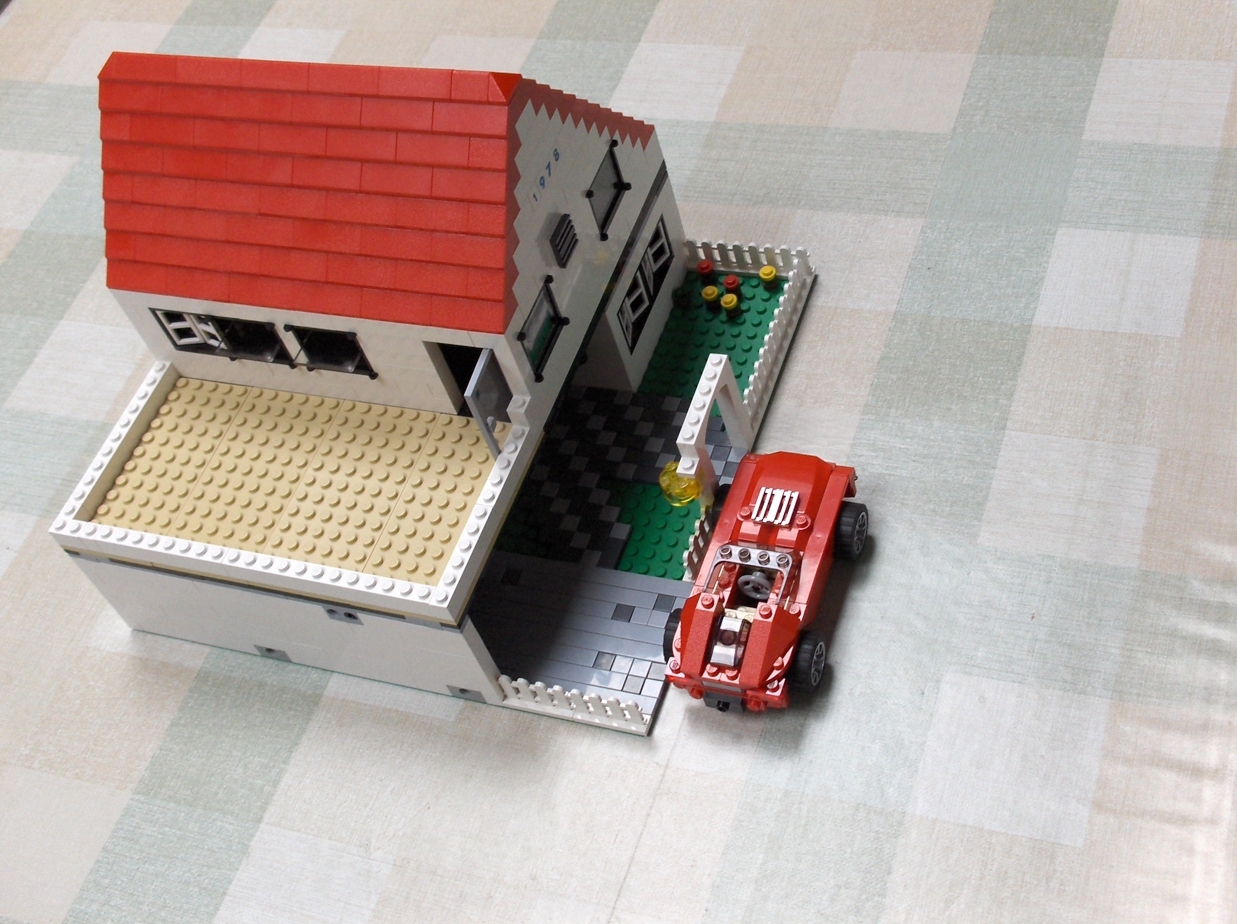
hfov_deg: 47.9
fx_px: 1392
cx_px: 618
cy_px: 462
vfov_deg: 36.7
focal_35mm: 39
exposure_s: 1/128
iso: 100
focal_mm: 8.1
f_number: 3.2
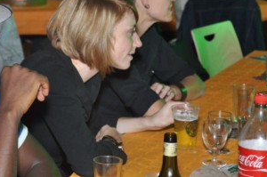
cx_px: 71
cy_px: 30
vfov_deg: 9.4
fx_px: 1074
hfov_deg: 14.1
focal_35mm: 145
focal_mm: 58
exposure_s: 1/60
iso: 800
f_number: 5
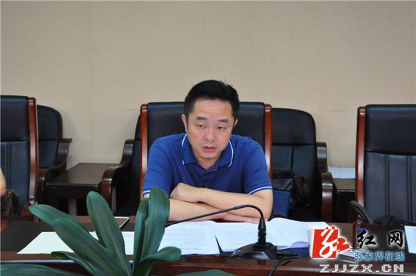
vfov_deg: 22.6
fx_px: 692
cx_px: 208
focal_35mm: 60
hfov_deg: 33.4
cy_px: 138
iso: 1000
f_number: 7.1
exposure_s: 1/25
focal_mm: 40
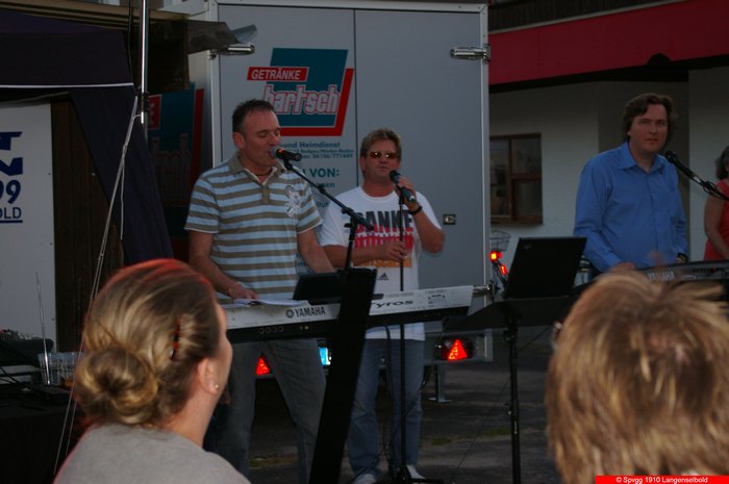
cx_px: 364
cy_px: 242
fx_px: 1669
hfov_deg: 24.6
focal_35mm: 82
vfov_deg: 16.5
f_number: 5.6
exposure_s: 1/60
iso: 200
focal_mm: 55
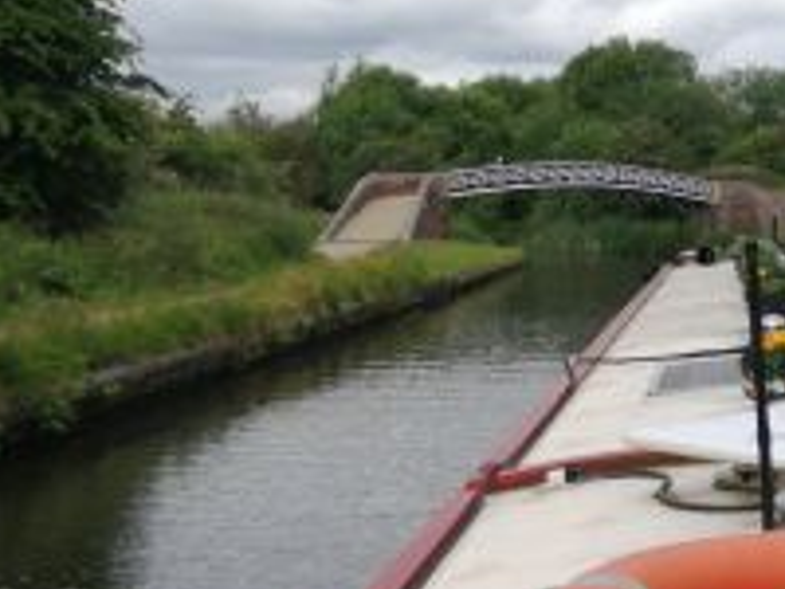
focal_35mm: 72
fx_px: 1633
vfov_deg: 20.4
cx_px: 663
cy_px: 298
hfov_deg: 26.4
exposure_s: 1/1808
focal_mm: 3.6
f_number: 1.8
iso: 50
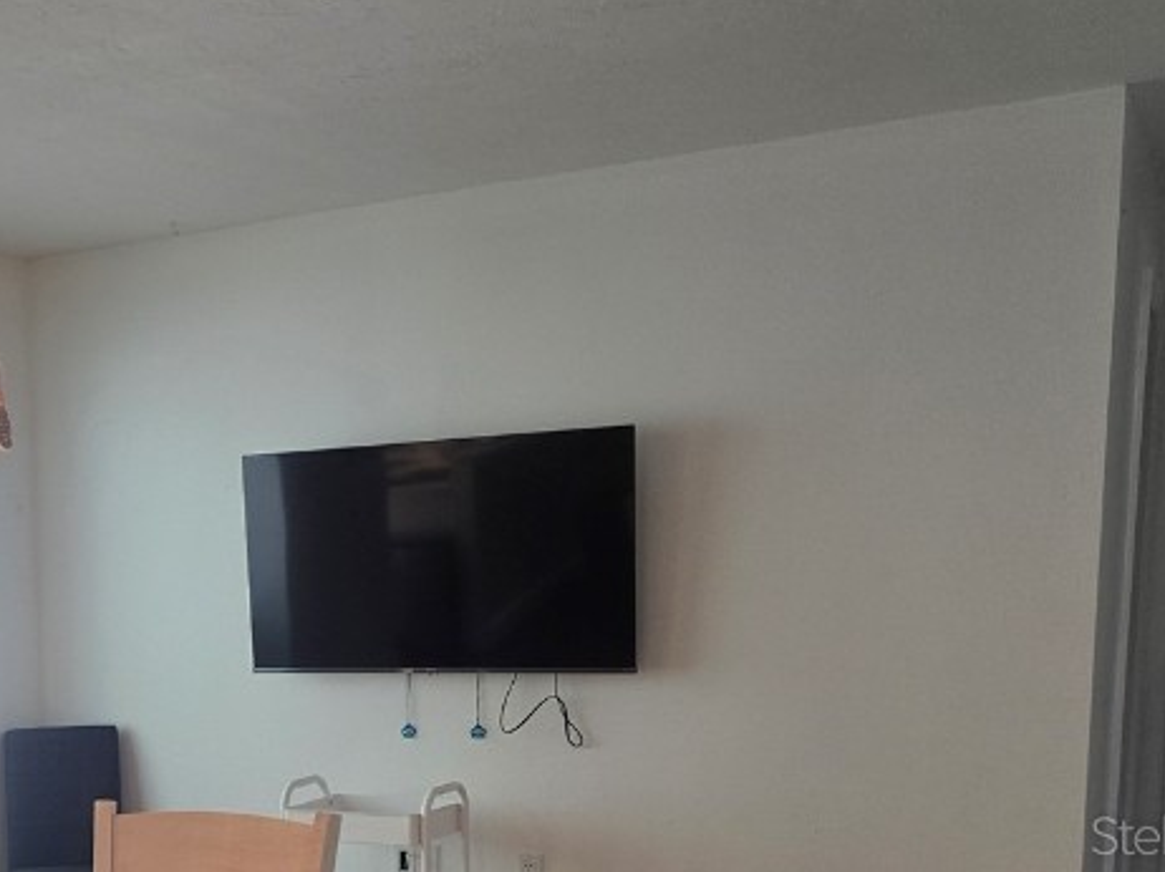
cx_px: 38
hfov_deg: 34.6
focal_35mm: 51
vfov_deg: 27.2
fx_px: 1716
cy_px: 834
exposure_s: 1/120
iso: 200
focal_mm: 6.3
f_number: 1.7
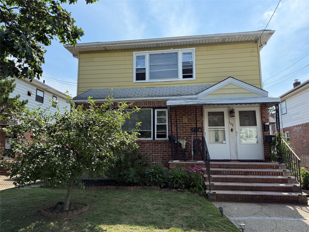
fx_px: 214
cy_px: 116
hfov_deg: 71.6
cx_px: 154
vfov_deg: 56.8
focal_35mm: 24
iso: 100
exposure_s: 1/3279
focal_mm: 6.76
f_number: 1.78
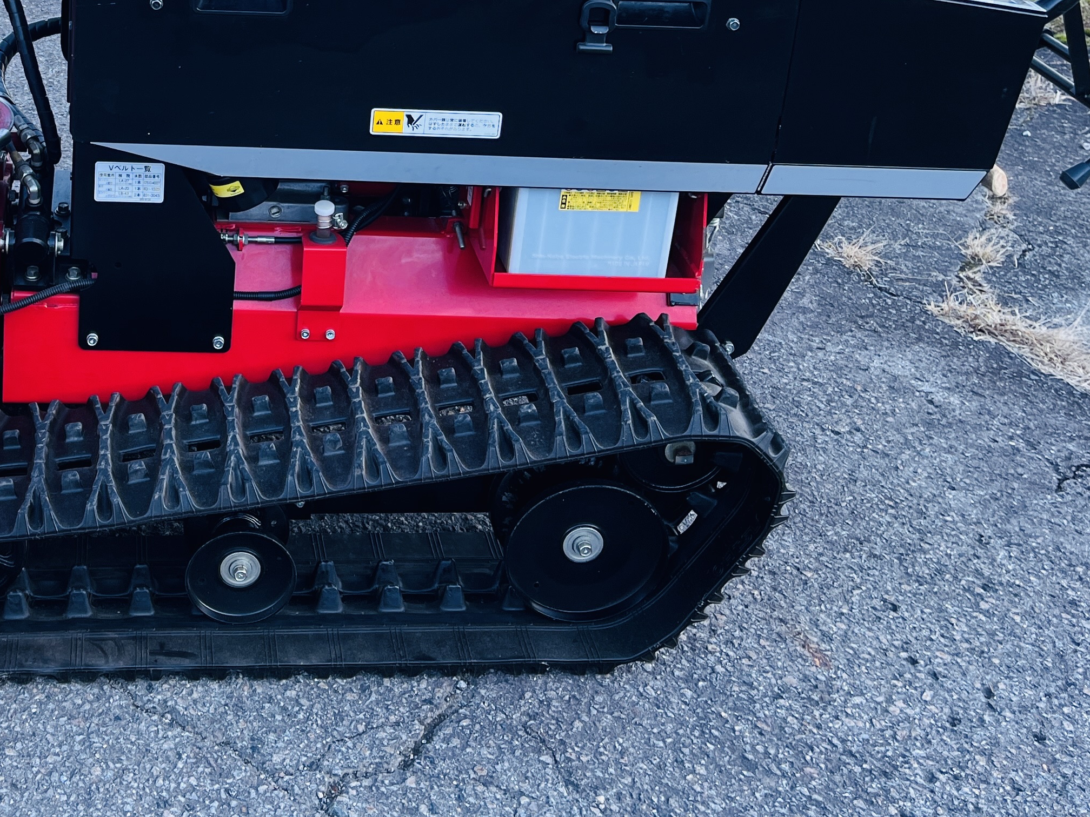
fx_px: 1637
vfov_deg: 26.7
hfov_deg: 35.5
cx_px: 206
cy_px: 30
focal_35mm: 52
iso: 32
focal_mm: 5.1
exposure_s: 1/138
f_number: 1.6
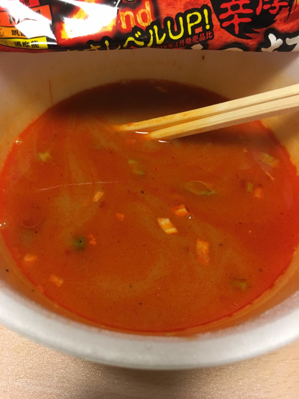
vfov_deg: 61.7
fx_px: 334
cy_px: 200
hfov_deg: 48.2
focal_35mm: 29
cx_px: 150
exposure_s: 1/30
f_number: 2.2
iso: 125
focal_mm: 4.15
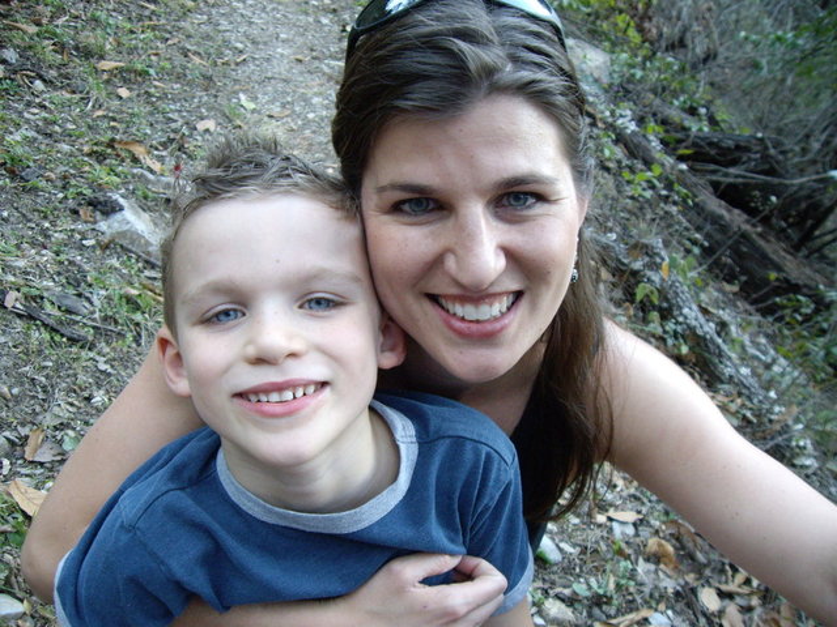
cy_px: 314
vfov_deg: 37.7
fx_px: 919
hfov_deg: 49.0
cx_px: 418
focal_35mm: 38
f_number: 2.7
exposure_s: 1/60
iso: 200
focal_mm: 6.2
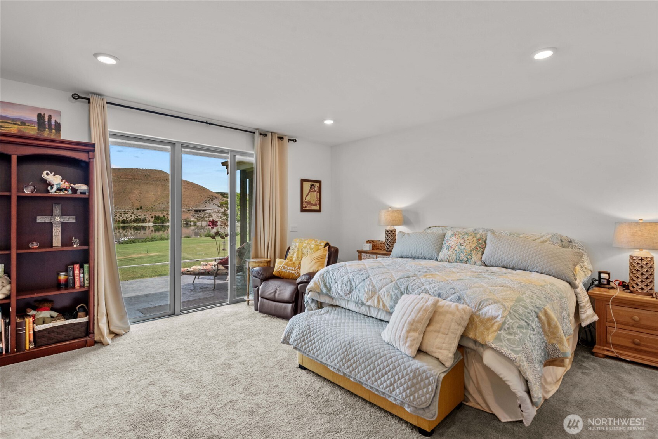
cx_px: 329
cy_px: 220
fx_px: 311
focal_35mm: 17
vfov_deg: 70.5
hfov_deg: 93.3
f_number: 8
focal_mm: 17
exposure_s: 1/13
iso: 200
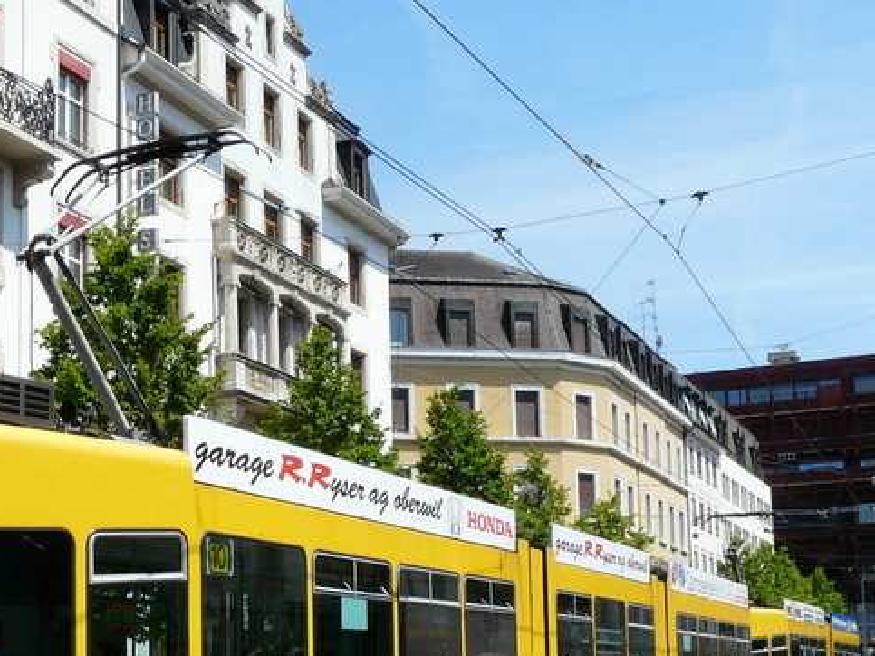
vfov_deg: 24.8
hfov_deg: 32.3
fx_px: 1466
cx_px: 172
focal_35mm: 58
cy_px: 535
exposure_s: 1/400
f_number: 5.6
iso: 100
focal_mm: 4.6
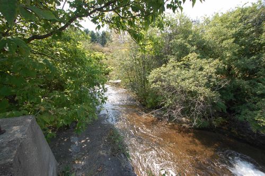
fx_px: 110
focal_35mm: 15
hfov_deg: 100.5
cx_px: 132
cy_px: 88
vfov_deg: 77.2
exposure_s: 1/160
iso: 200
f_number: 6.3
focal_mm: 10
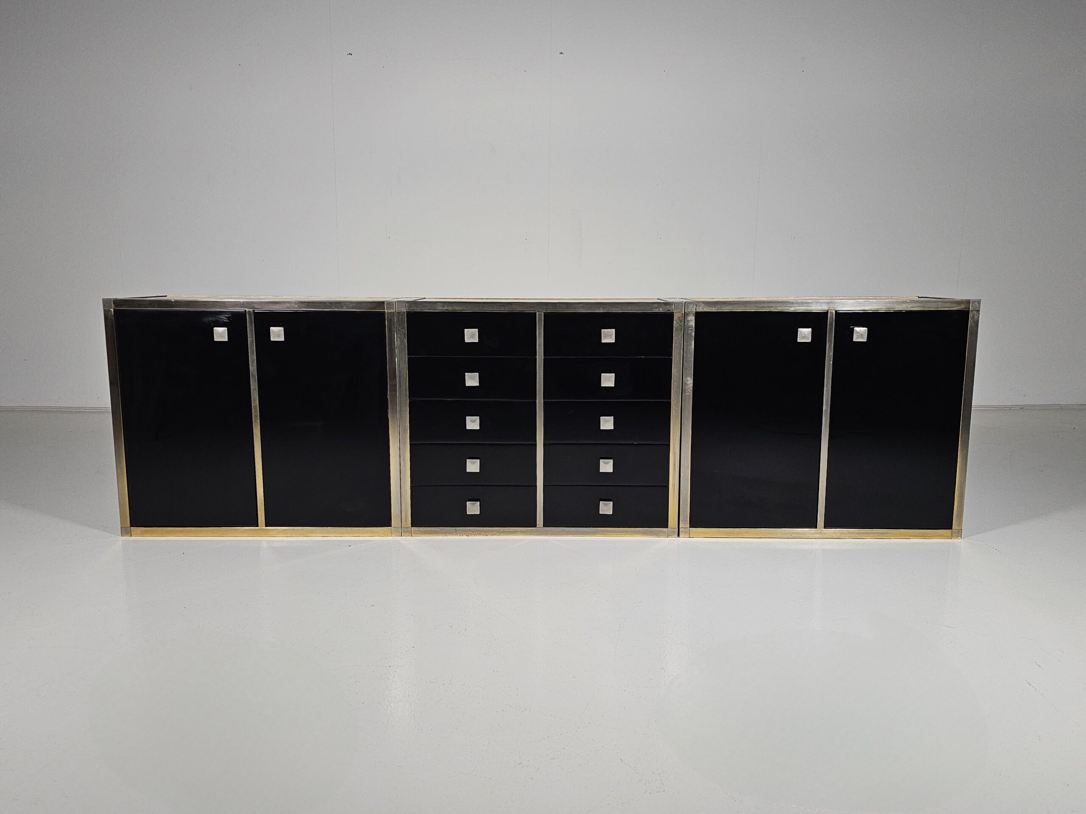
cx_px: 543
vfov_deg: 58.9
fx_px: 722
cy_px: 407
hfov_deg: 73.9
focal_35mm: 23
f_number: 1.7
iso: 500
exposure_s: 1/143
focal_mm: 6.3
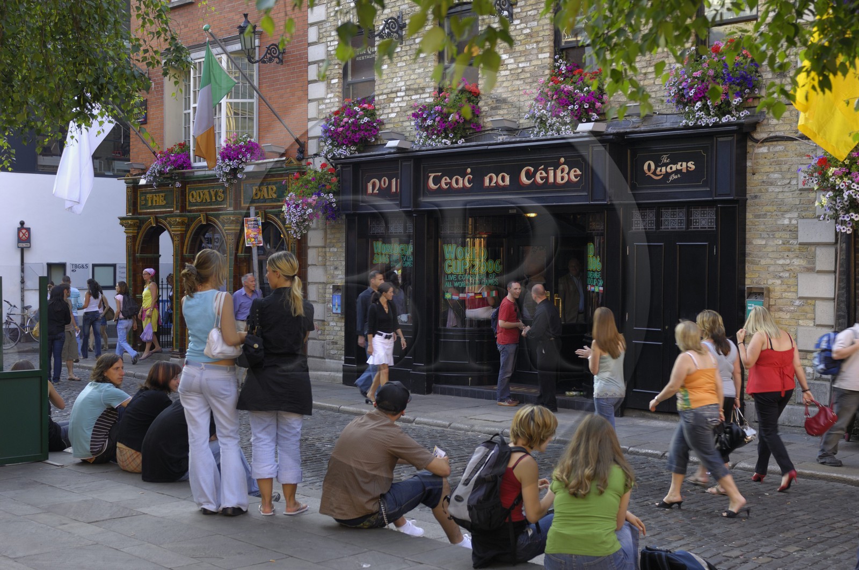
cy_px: 285
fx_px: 1215
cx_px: 430
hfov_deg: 38.9
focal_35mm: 51
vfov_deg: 26.4
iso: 100
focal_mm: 34
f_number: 4.5
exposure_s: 1/45
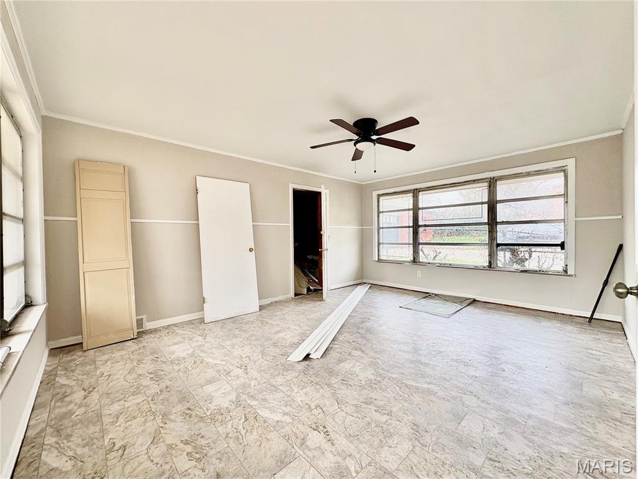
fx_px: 258
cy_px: 240
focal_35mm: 14
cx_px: 319
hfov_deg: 102.1
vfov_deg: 85.7
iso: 64
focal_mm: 2.22
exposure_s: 1/154
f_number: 2.2
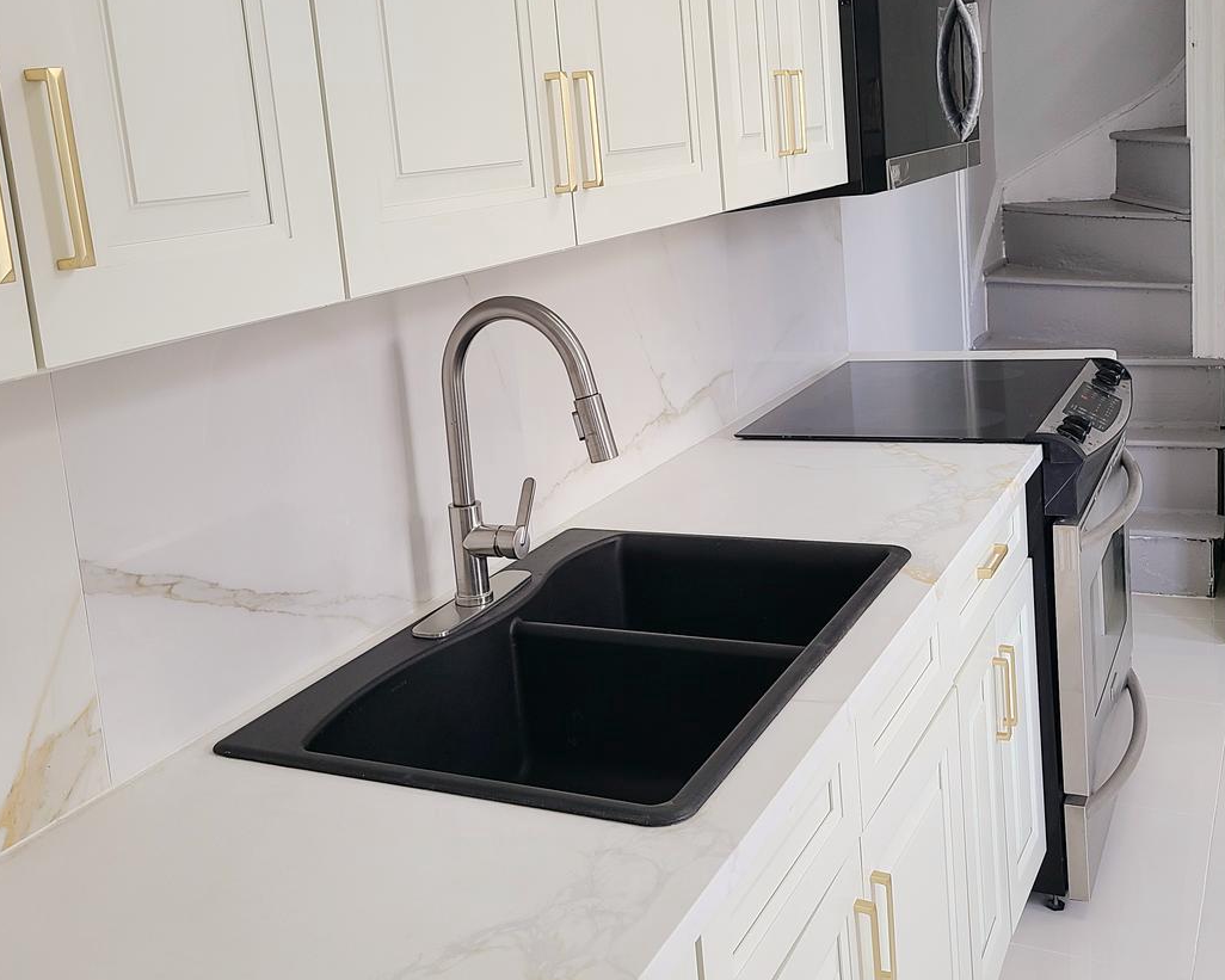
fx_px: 1378
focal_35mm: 38
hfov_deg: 47.9
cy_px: 388
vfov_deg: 39.0
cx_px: 547
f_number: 1.8
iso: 64
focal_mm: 5.4
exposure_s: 1/120
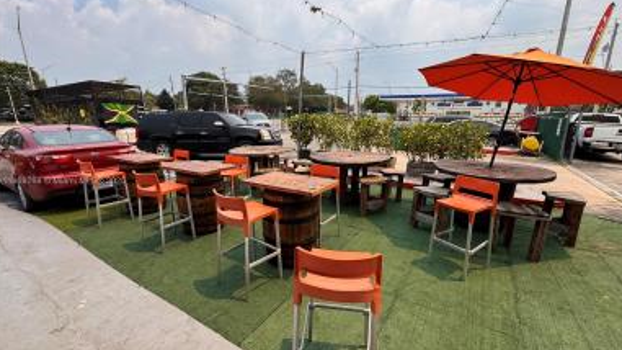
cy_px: 182
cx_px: 322
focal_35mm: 16
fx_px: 264
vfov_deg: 67.0
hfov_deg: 99.4
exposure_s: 1/796
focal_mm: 2.22
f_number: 2.2
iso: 50
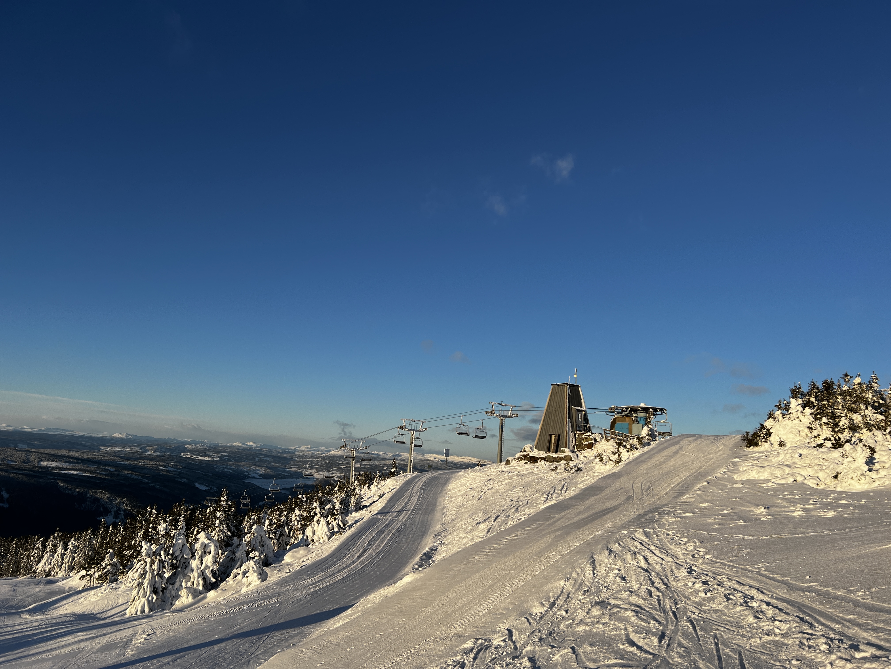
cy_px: 334
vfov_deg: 53.1
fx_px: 669
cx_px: 446
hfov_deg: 67.3
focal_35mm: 26
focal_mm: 5.7
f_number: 1.5
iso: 50
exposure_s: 1/3968
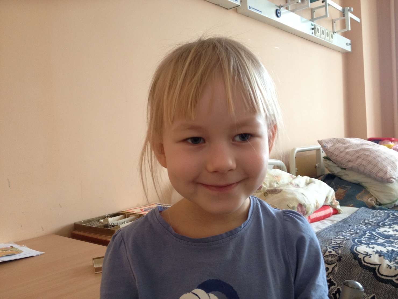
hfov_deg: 52.6
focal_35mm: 35
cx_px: 199
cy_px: 150
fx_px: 402
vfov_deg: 40.7
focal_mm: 4.28
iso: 125
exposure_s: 1/20
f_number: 2.4
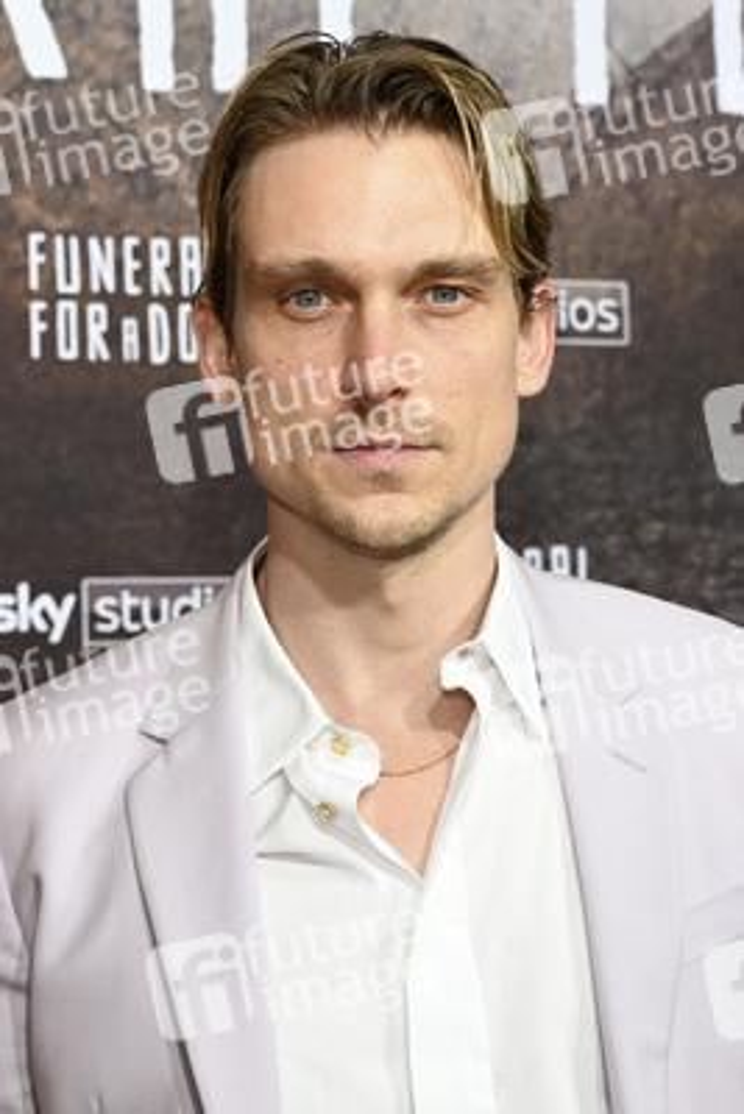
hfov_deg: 22.6
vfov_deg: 33.4
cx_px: 372
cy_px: 557
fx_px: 1858
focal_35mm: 60
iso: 400
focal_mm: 60
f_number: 6.3
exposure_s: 1/200
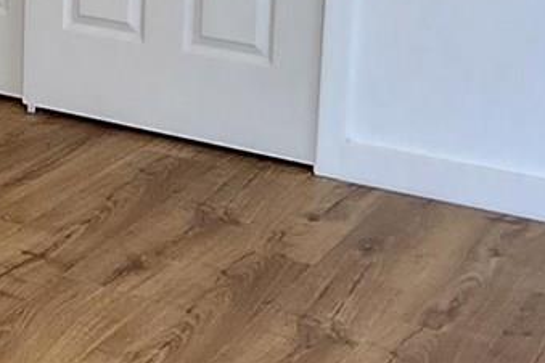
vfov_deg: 14.4
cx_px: -272
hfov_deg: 19.3
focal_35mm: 92
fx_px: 1393
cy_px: -72
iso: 64
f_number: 2.2
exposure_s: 1/60
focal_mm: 1.7
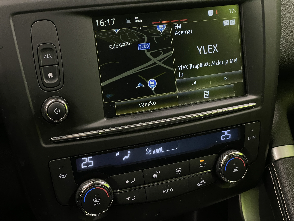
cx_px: 147
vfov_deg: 28.0
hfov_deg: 36.8
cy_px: 110
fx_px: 442
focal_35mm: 52
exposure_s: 1/50
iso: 640
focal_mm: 6
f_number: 2
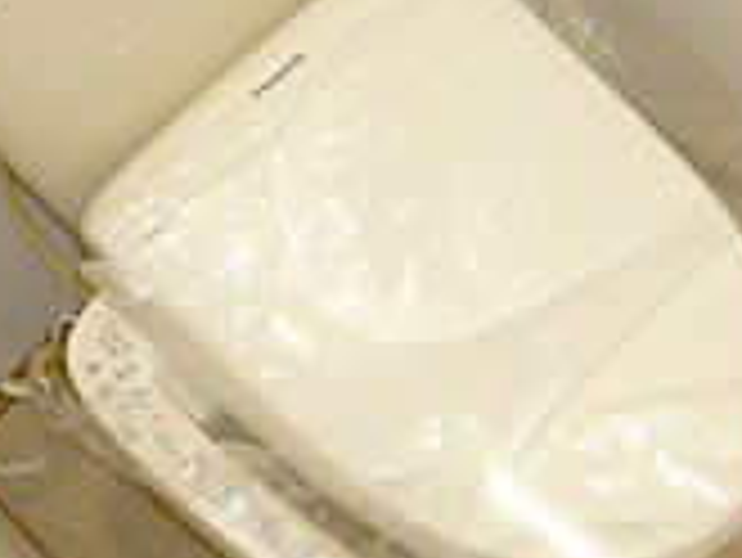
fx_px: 1459
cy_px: 164
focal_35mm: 68
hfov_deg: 28.0
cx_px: 589
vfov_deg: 21.5
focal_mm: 4.5
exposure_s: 1/60
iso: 800
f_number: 3.1
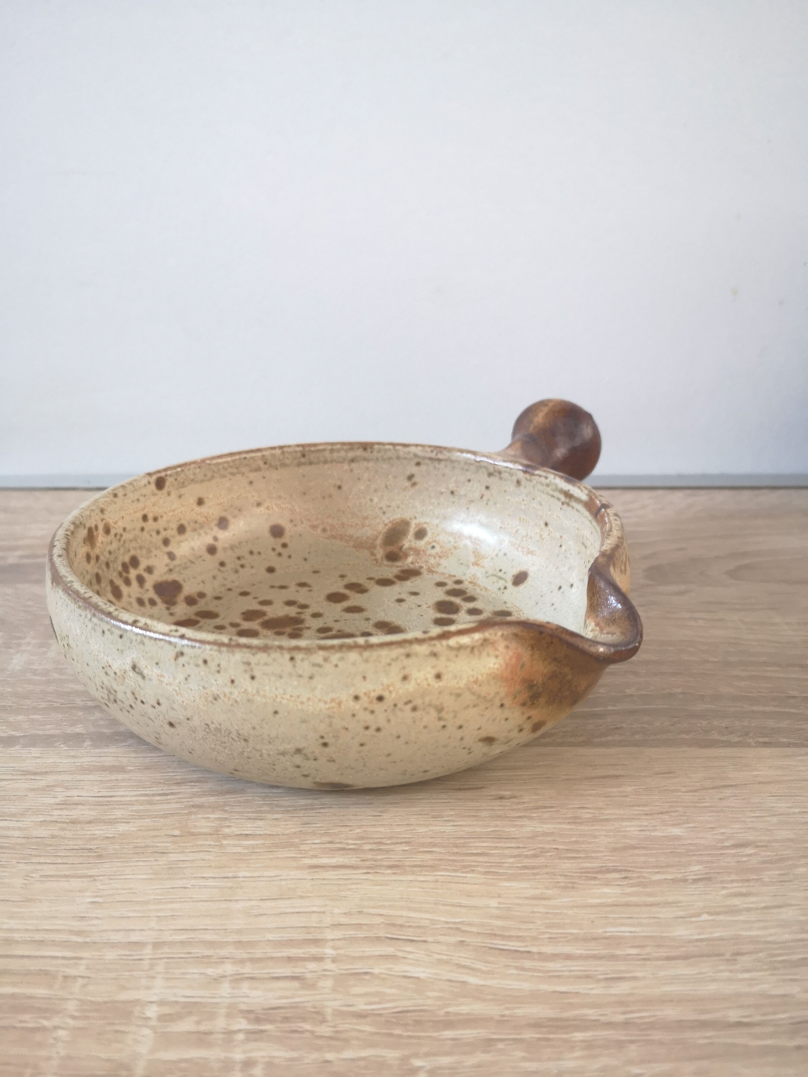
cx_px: 404
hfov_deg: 51.4
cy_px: 538
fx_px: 840
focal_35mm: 27
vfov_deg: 65.3
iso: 320
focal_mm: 3.95
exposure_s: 1/25
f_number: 1.8
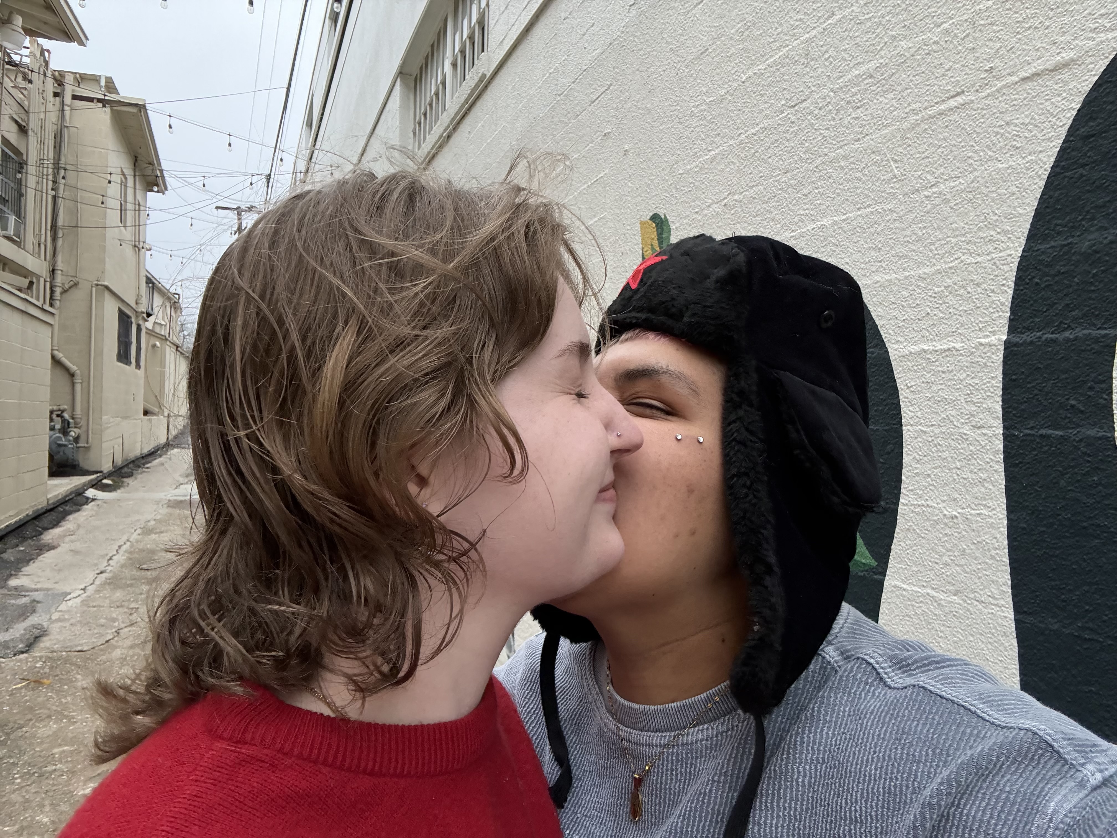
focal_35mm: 23
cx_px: 558
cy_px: 419
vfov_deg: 58.9
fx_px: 742
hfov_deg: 73.9
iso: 64
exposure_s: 1/235
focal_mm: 2.69
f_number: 1.9
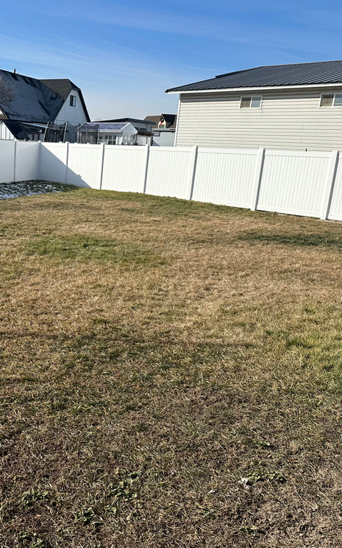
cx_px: 39
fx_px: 522
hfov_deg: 34.4
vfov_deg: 55.3
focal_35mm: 35
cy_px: 267
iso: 80
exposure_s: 1/4348
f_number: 1.78
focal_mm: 6.86
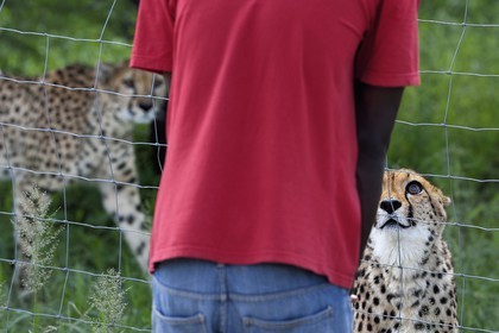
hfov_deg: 10.3
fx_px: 2772
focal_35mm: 200
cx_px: 250
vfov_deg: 6.9
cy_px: 166
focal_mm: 200
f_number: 5
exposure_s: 1/640
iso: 400
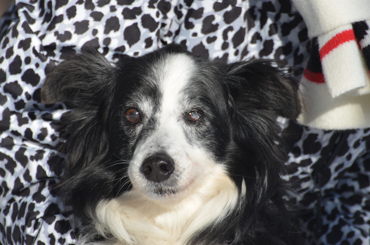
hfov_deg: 4.6
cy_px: 122
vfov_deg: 3.0
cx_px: 185
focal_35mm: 450
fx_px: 4616
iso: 200
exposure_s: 1/640
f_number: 6.3
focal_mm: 300
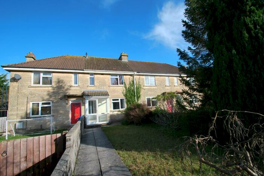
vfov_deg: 77.4
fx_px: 110
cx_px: 132
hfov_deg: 100.3
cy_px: 88
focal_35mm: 15
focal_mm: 10
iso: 100
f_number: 7.1
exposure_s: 1/200
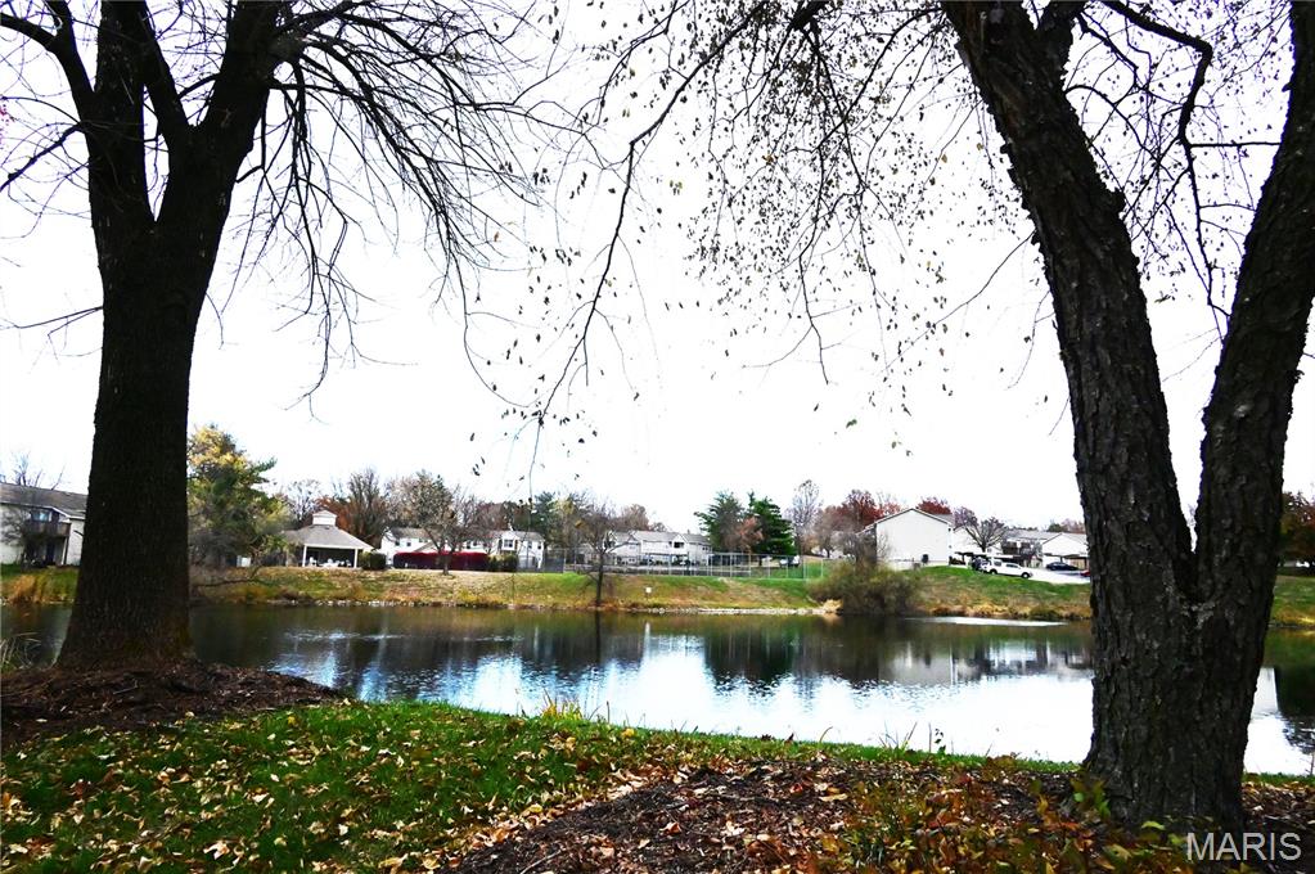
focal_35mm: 24
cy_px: 437
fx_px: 876
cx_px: 658
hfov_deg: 73.8
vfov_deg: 53.0
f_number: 13
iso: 8000
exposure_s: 1/2500
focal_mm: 24
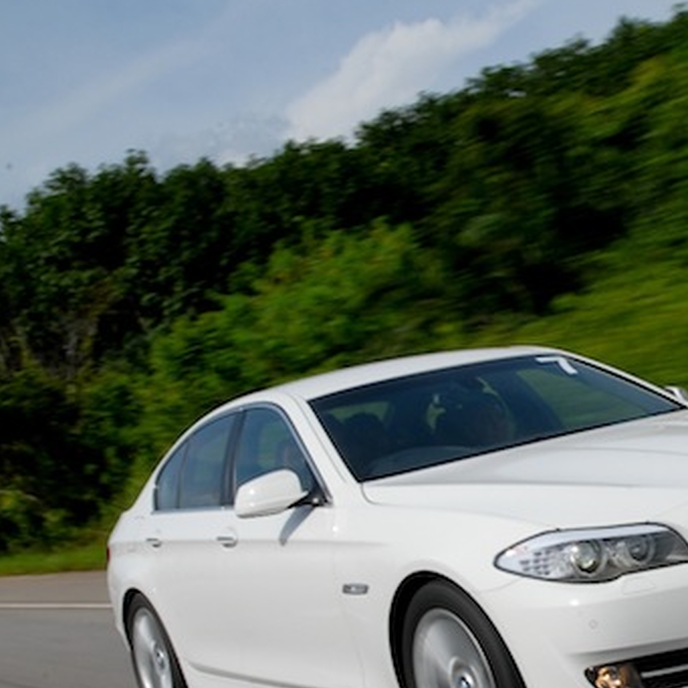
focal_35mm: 61
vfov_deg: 28.1
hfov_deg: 27.6
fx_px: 1372
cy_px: 417
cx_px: 551
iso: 100
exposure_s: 1/40
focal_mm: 24
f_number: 22
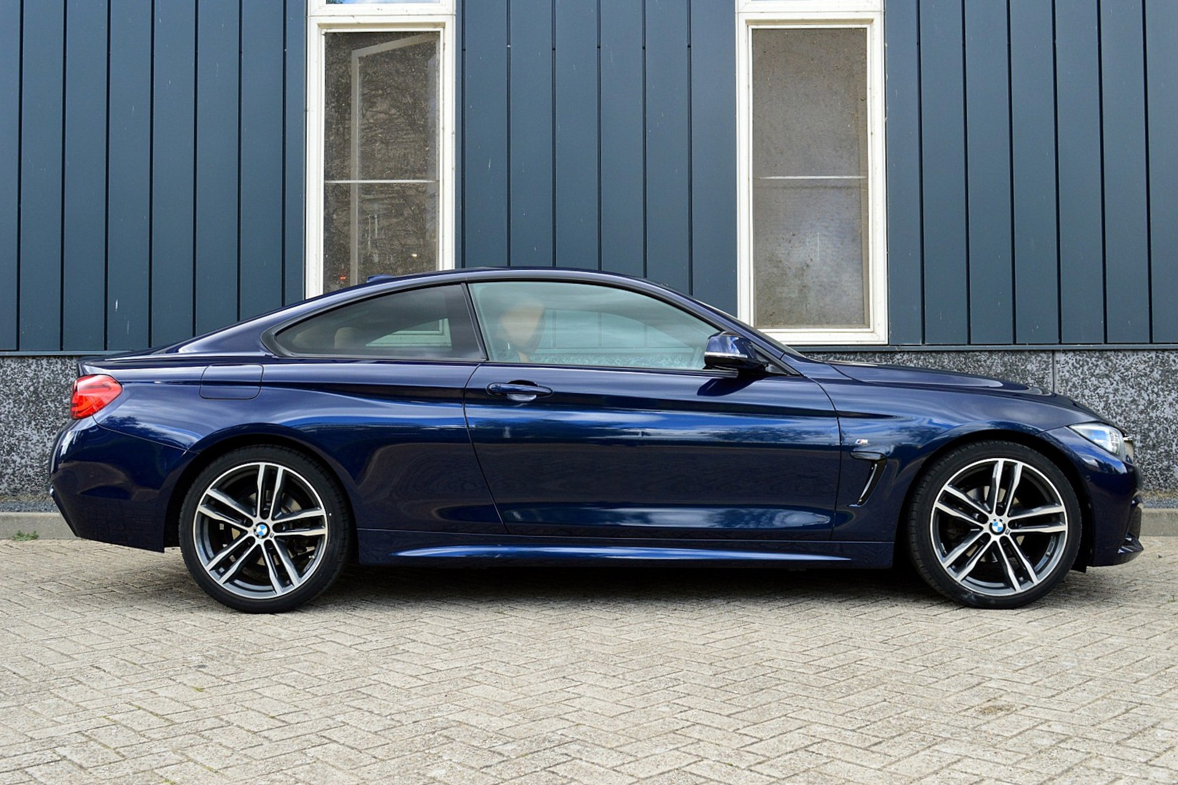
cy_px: 392
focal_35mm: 36
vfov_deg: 36.9
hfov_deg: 53.1
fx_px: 1178
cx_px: 589
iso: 400
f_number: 9
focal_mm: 24
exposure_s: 1/100
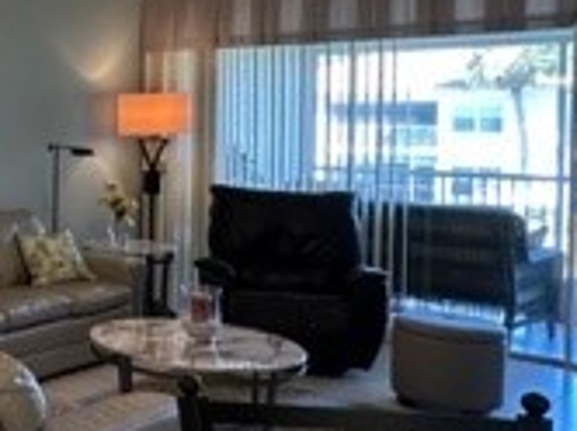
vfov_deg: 26.8
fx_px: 899
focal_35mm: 54
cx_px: -264
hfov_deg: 26.7
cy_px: 149
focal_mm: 2.22
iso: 160
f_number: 2.2
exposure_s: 1/60
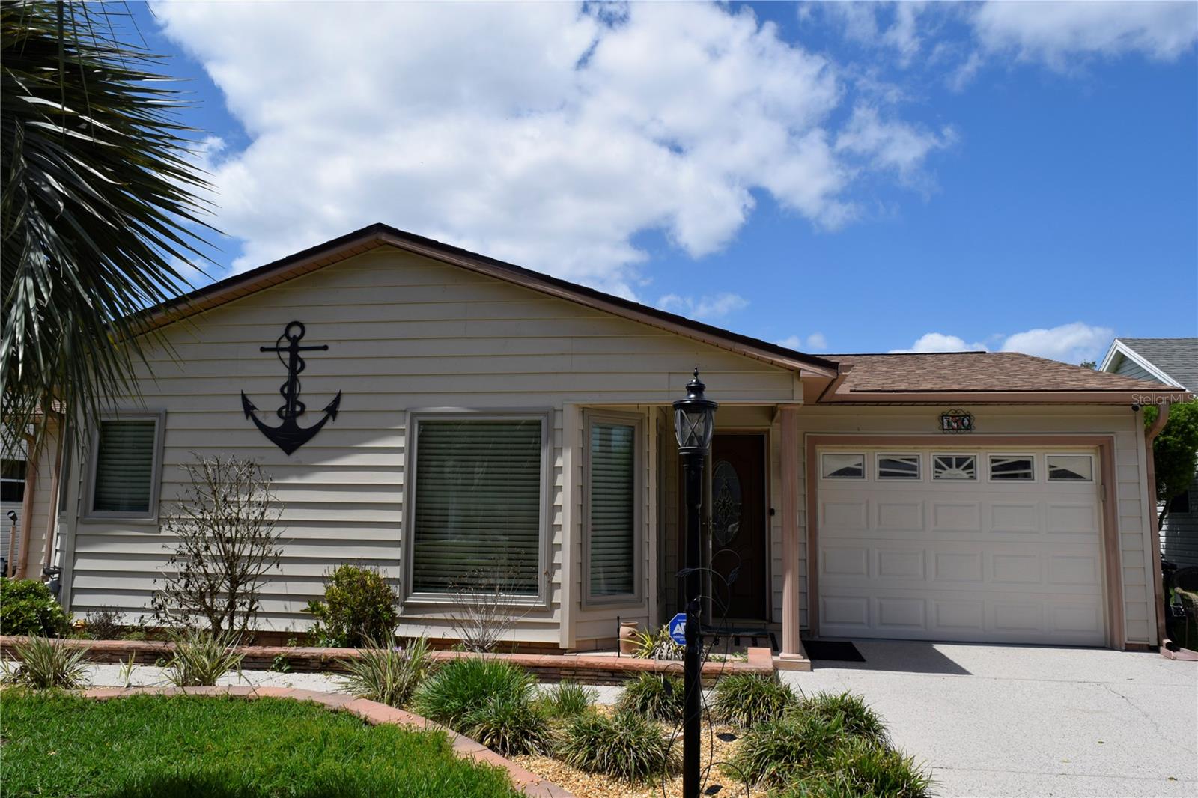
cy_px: 399
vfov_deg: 47.9
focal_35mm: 27
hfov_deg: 67.4
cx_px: 599
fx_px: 898
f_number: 10
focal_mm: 18
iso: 200
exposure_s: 1/400
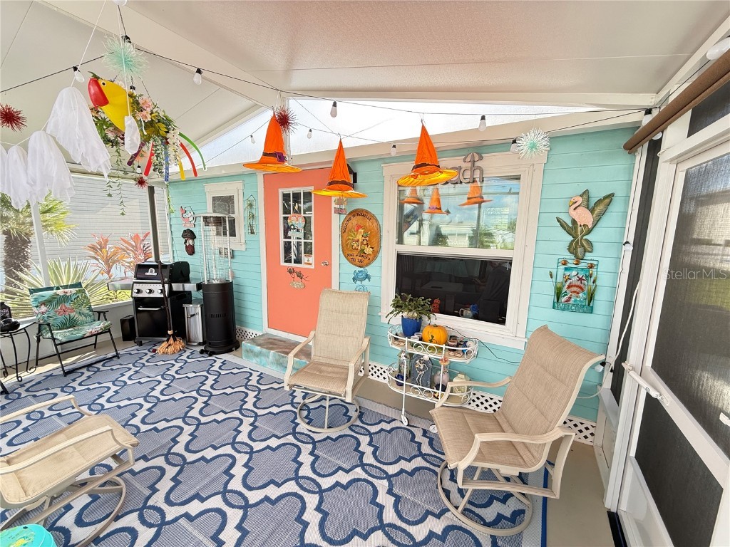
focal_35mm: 14
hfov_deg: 102.1
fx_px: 295
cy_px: 274
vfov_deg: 85.7
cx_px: 365
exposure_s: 1/99
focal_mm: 2.22
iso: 80
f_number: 2.2
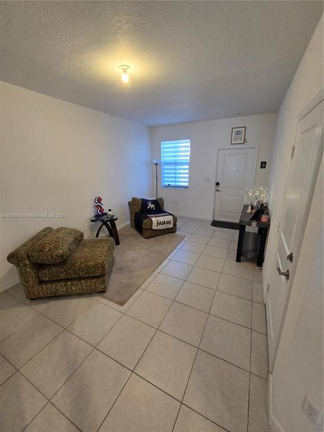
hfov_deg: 89.9
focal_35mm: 13
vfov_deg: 106.2
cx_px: 162
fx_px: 162
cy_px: 216
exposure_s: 1/60
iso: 320
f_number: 2.2
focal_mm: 2.2
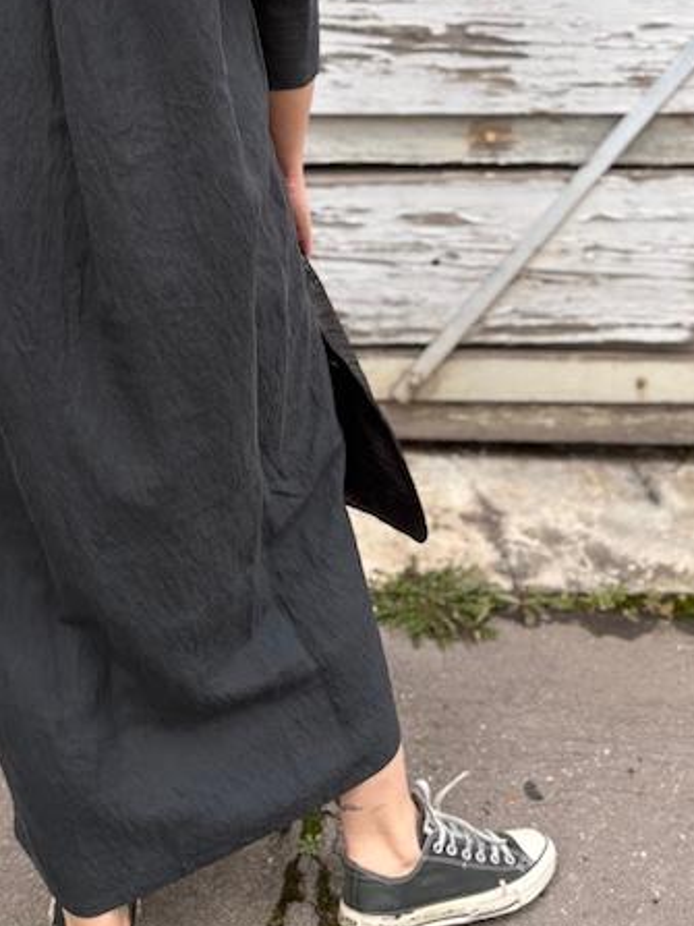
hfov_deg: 25.6
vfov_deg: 32.2
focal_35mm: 57
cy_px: 94
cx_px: 294
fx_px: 1524
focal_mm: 5.96
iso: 40
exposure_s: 1/121
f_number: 1.6
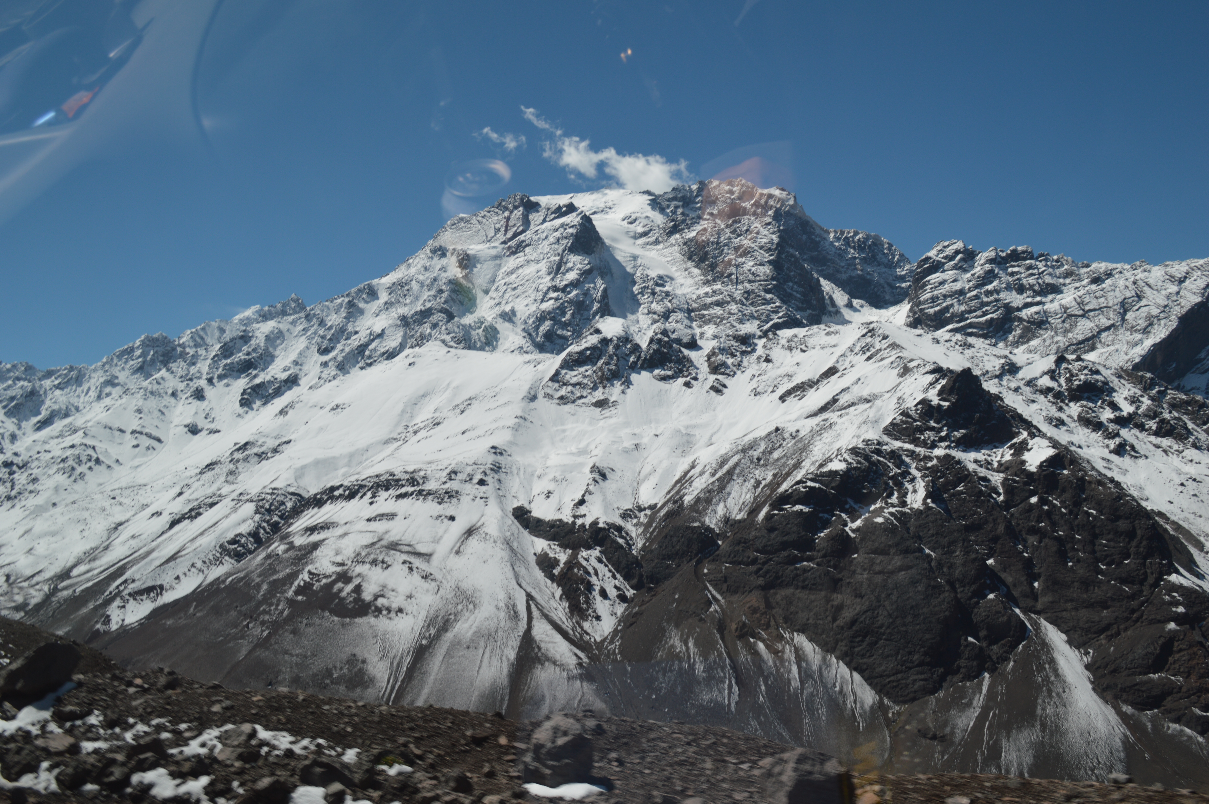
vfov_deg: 36.8
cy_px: 402
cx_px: 604
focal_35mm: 36
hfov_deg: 53.2
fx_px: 1208
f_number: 6.3
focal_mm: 24
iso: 100
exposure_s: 1/160
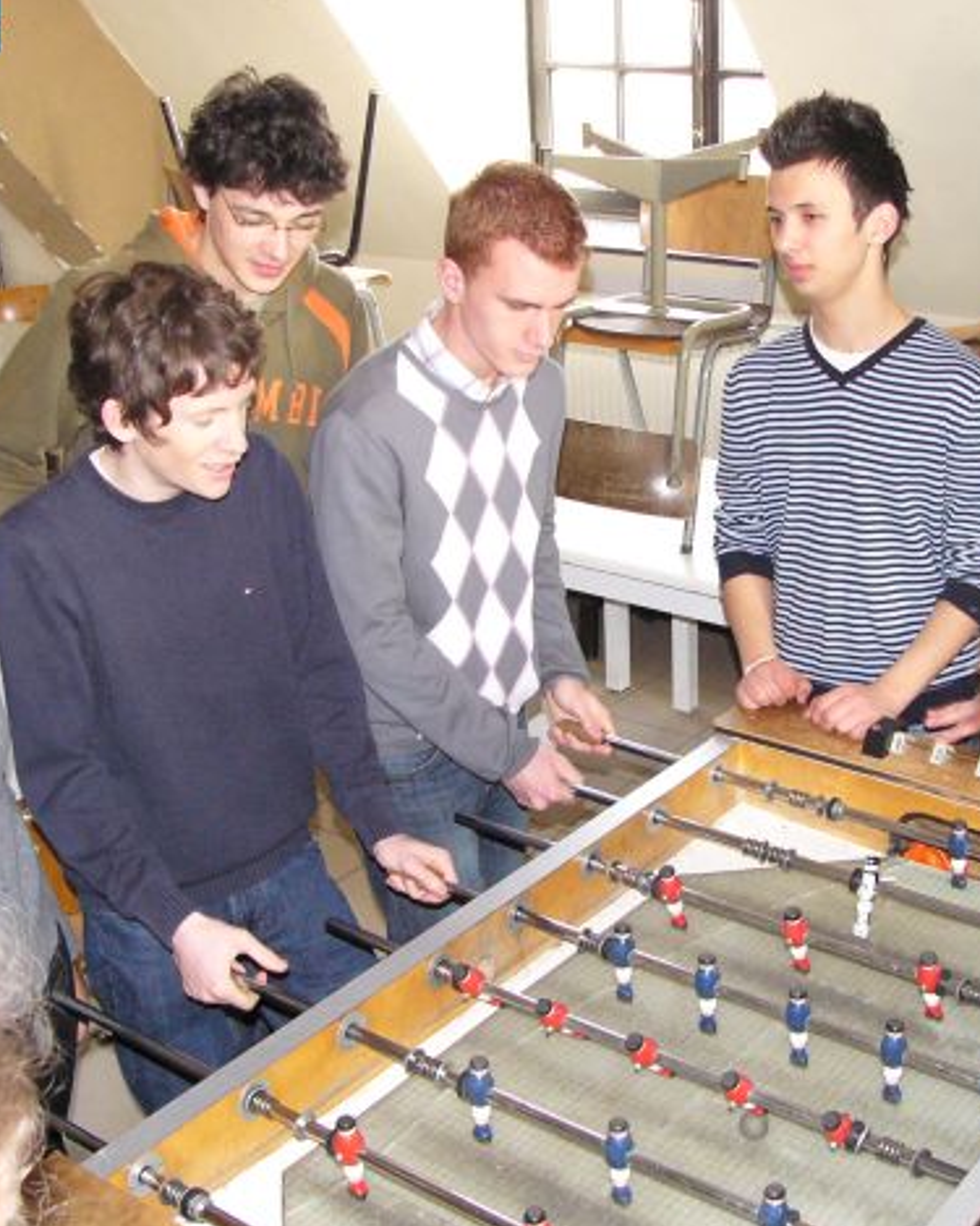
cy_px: 620
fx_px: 1741
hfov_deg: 31.3
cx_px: 601
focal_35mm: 48
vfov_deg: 38.8
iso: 300
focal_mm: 6
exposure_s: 1/60
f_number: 2.8
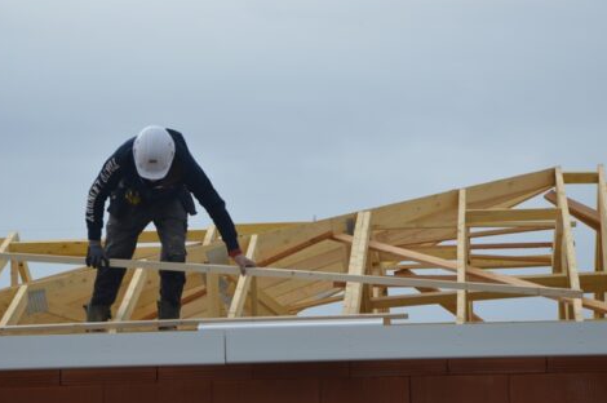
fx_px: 3615
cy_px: 220
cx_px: 276
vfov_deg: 6.4
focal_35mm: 215
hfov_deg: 9.6
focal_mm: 105
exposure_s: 1/200
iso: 100
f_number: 7.1
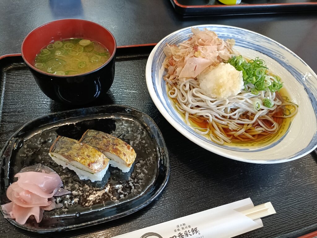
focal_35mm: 25
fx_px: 229
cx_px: 158
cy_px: 119
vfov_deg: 54.9
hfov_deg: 69.4
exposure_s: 1/50
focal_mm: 4.7
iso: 1250
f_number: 1.7
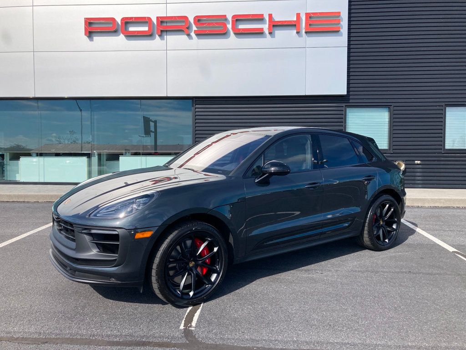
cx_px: 233
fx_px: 377
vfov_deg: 49.7
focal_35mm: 28
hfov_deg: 63.4
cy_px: 175
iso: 25
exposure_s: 1/2558
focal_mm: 3.99
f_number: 1.8
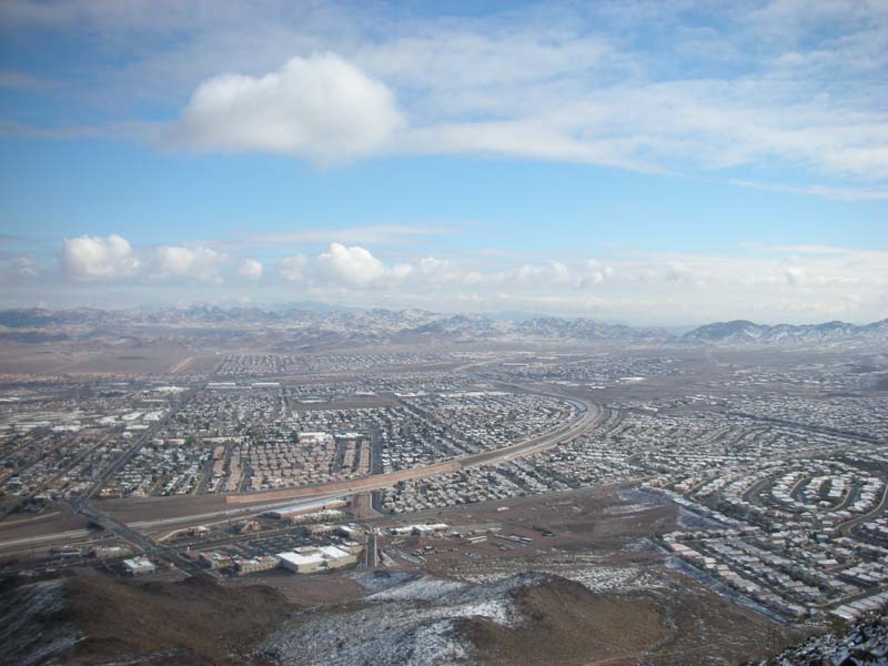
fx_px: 898
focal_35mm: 35
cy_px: 333
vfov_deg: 40.7
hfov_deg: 52.6
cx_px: 444
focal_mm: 5.8
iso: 50
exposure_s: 1/124
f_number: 7.9
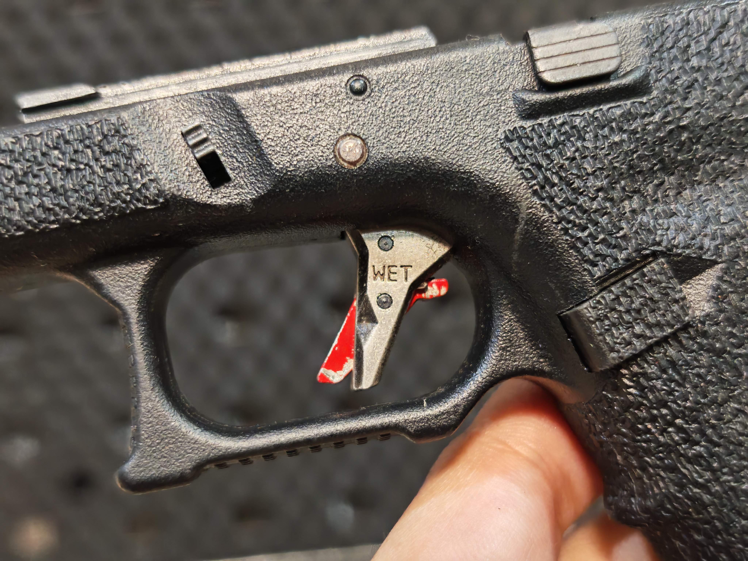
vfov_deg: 30.3
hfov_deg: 39.7
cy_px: 280
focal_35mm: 48
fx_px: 1037
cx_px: 374
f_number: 1.4
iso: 200
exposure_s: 1/33
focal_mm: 6.83
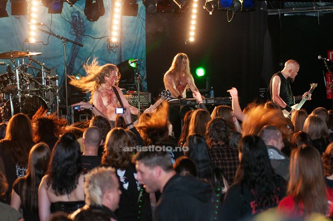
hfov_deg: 17.1
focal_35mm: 120
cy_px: 110
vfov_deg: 11.4
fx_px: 1108
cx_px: 166
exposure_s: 1/125
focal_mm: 80
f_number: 3.5
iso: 320
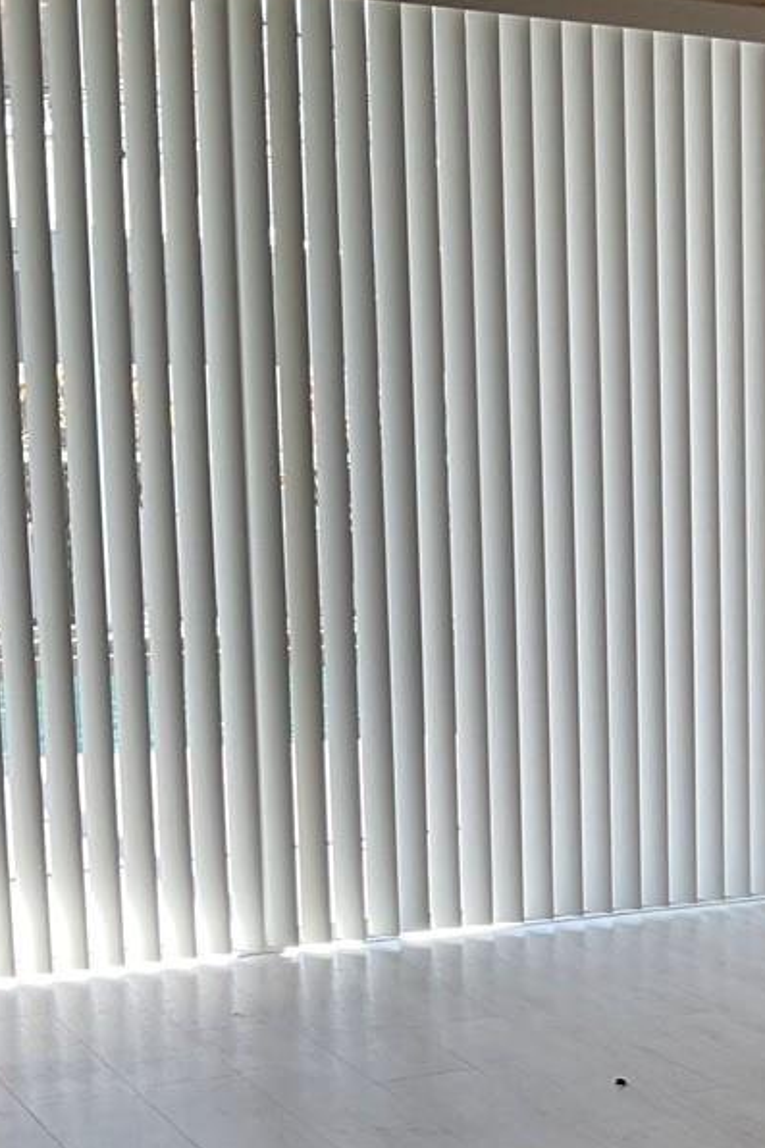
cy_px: 830
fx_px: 2583
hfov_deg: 15.1
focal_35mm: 81
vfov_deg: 24.8
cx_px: 1285
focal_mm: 3
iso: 25
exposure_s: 1/120
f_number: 1.8
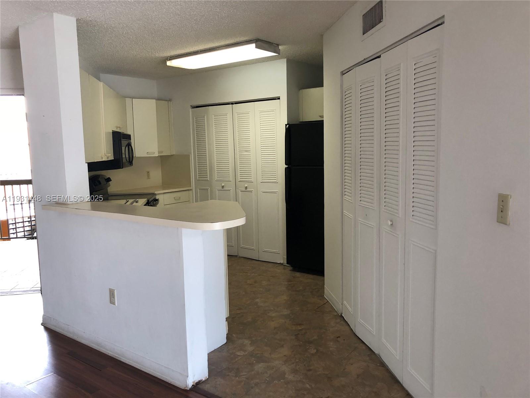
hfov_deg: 63.4
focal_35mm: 28
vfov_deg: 49.7
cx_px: 265
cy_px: 199
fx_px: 429
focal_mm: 4
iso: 25
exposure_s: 1/30
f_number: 1.8
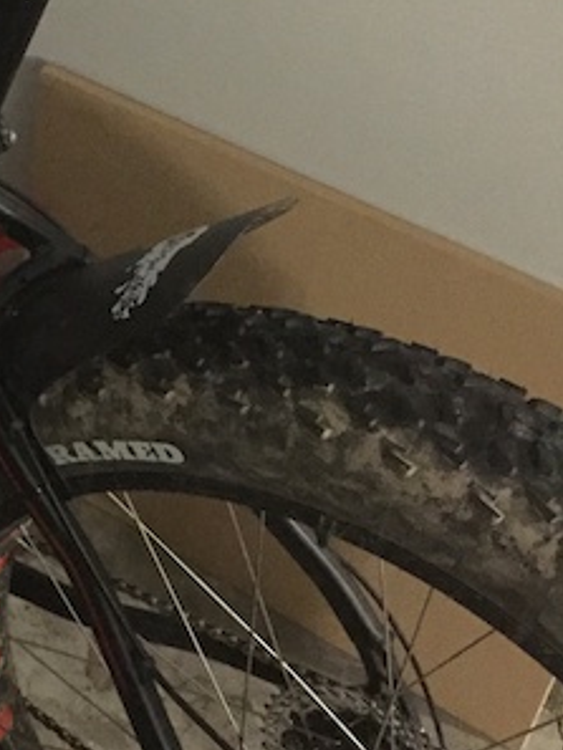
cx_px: -189
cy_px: 316
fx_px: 1690
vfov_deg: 25.0
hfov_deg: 17.6
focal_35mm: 78
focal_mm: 4.15
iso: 1250
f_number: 2.2
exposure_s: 1/15
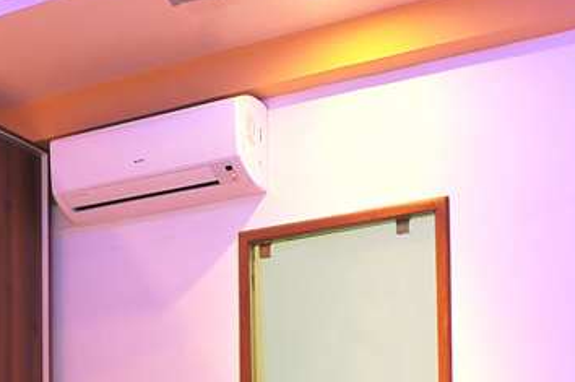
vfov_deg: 19.6
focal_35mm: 65
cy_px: 462
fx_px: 1037
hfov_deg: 30.9
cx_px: 225
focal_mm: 18
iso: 200
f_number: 8
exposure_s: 1.3
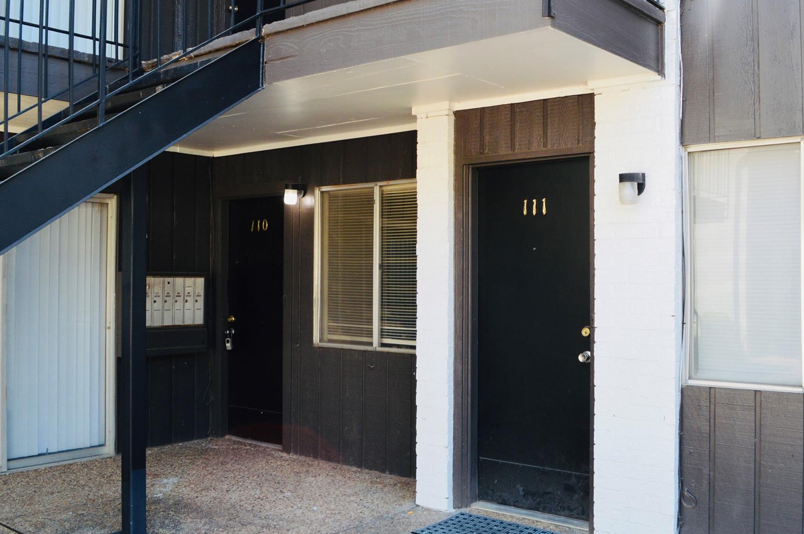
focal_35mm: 32
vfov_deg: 41.0
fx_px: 714
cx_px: 399
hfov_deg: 58.8
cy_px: 252
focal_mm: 18
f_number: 9
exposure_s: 1/100
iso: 400
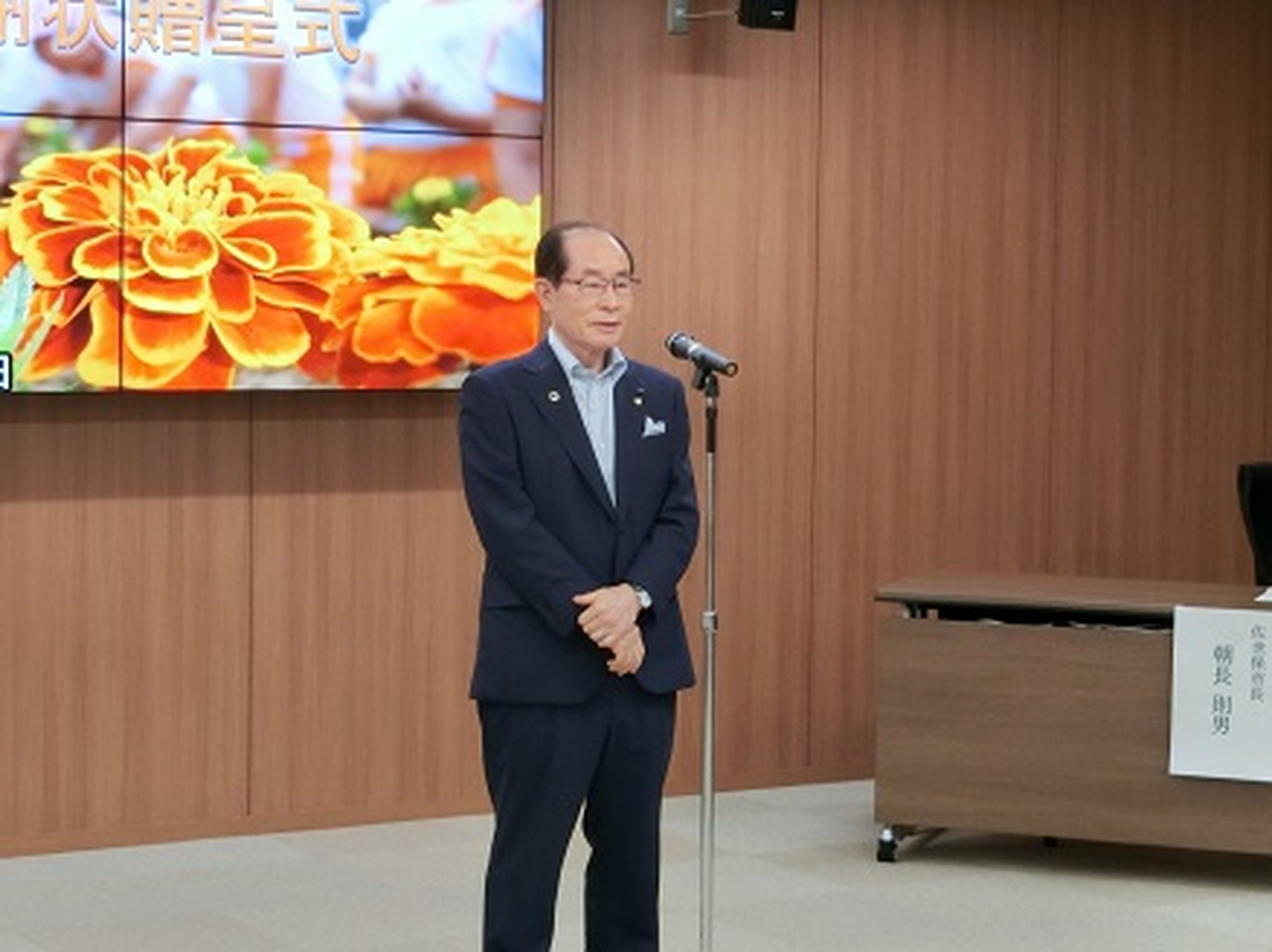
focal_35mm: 80
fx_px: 2938
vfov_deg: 18.4
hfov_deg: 24.4
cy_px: 476
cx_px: 636
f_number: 5.4
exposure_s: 1/60
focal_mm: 14.3
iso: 500
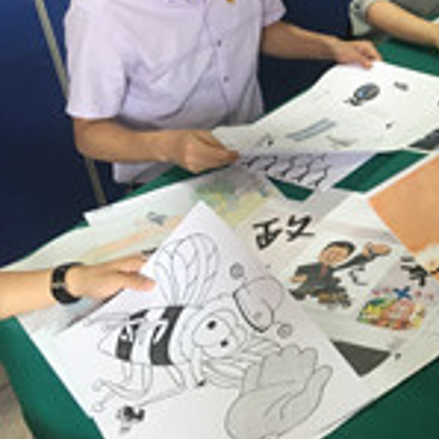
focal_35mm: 69
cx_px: 542
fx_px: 990
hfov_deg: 22.8
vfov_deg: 24.9
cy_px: 162
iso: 125
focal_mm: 4.15
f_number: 2.2
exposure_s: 1/33
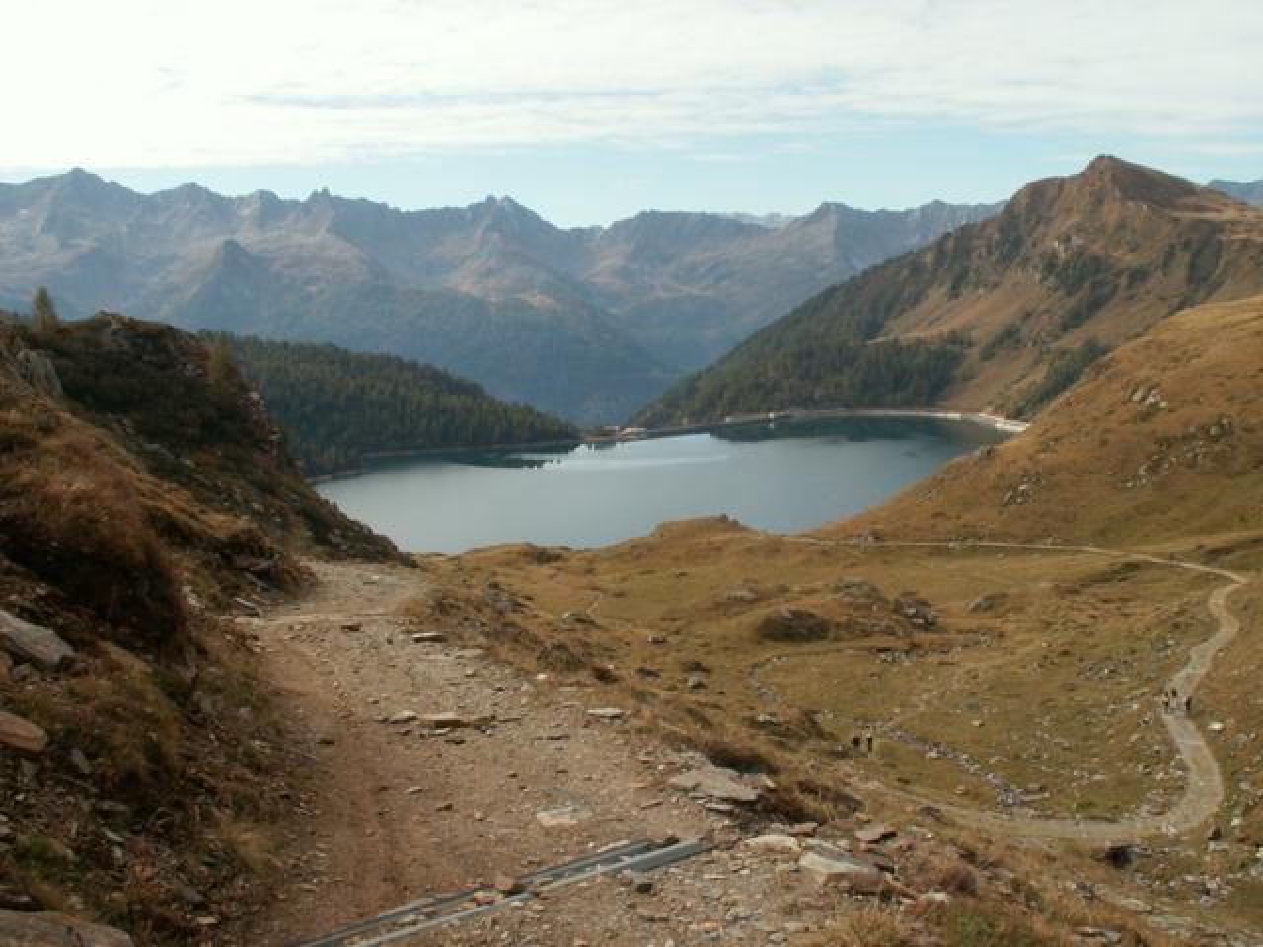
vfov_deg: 40.7
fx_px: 1277
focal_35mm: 35
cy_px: 474
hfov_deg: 52.6
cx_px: 632
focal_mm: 5.86
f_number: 8
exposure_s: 1/100
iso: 50
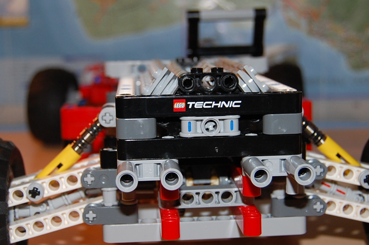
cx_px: 159
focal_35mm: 65
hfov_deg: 31.0
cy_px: 117
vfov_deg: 20.9
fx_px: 664
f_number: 3.8
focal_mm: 23
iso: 360
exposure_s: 1/60
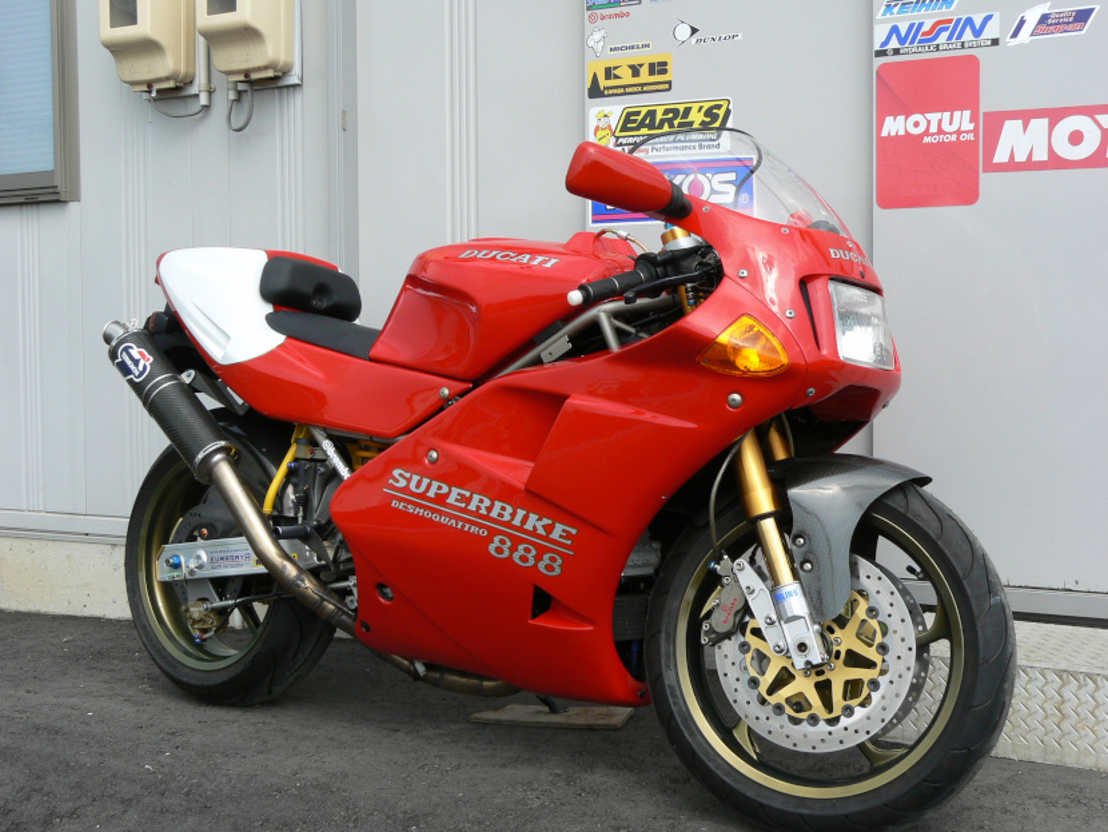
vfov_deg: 30.3
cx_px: 554
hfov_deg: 39.6
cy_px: 416
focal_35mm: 48
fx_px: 1537
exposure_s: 1/320
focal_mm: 8
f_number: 5.6
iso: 80
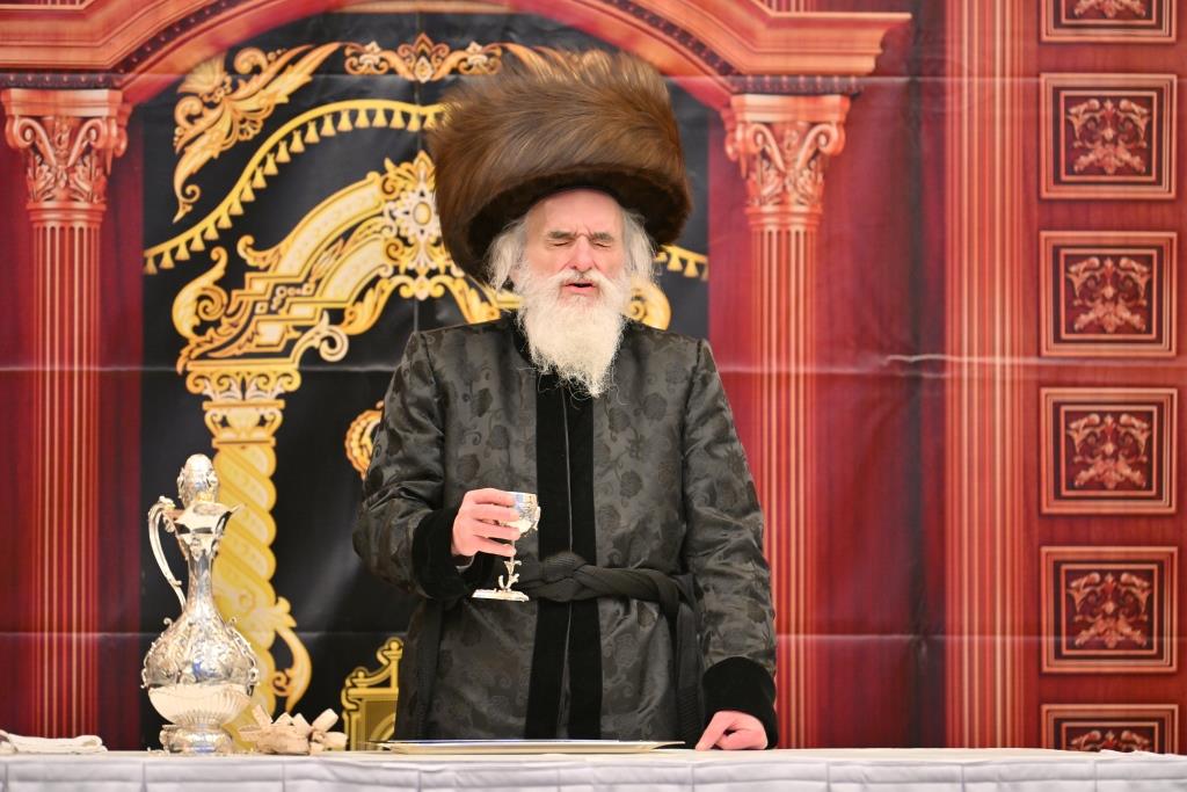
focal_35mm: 200
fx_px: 6595
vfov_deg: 6.9
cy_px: 396
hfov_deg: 10.3
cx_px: 594
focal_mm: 200
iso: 800
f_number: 2.8
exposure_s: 1/125
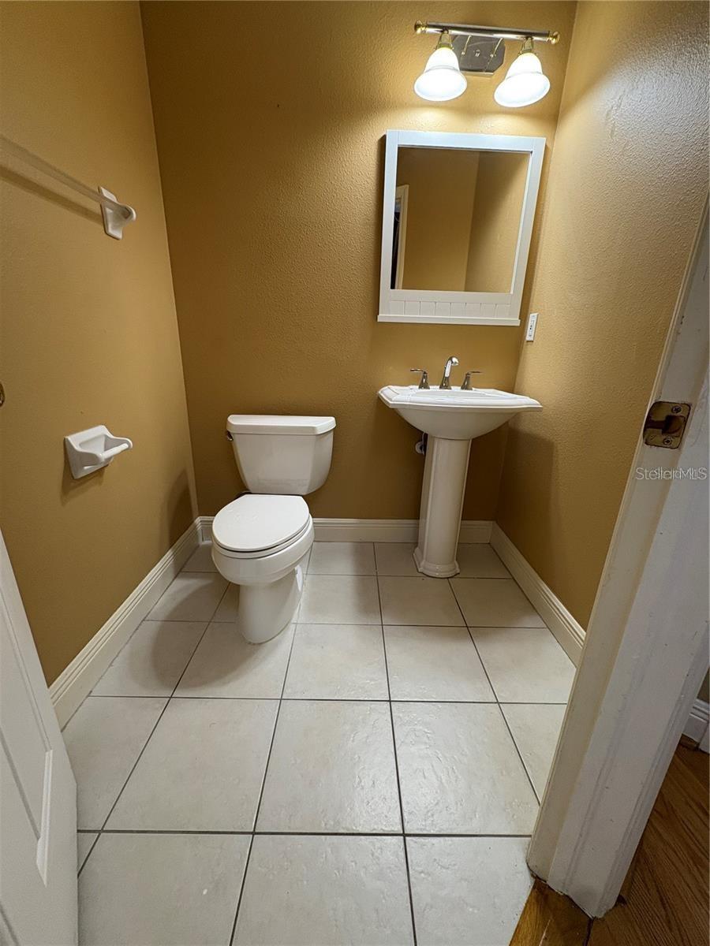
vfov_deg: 102.1
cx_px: 355
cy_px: 473
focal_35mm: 14
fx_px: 383
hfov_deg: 85.7
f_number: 2.2
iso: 200
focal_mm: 2.22
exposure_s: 1/60
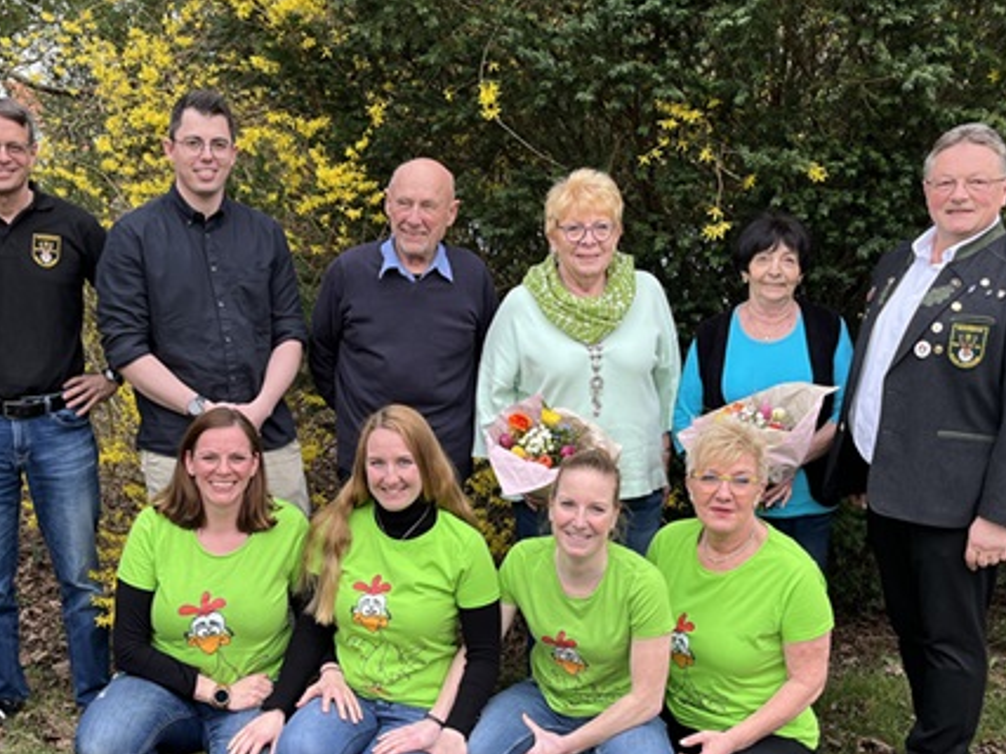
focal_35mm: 46
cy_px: 451
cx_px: 382
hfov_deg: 41.0
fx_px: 1336
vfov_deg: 31.4
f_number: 1.6
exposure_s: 1/208
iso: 40
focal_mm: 5.1
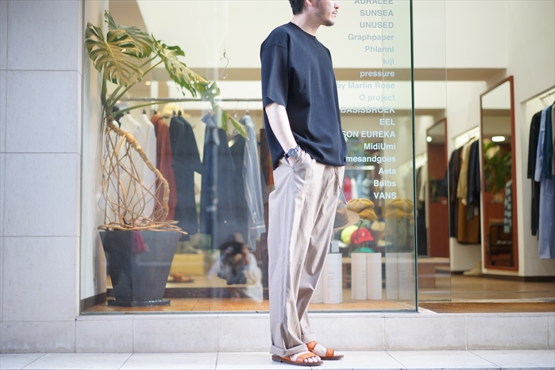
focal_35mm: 55
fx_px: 848
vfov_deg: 24.6
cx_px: 278
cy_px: 185
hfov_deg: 36.3
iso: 200
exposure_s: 1/60
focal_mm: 55
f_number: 1.8
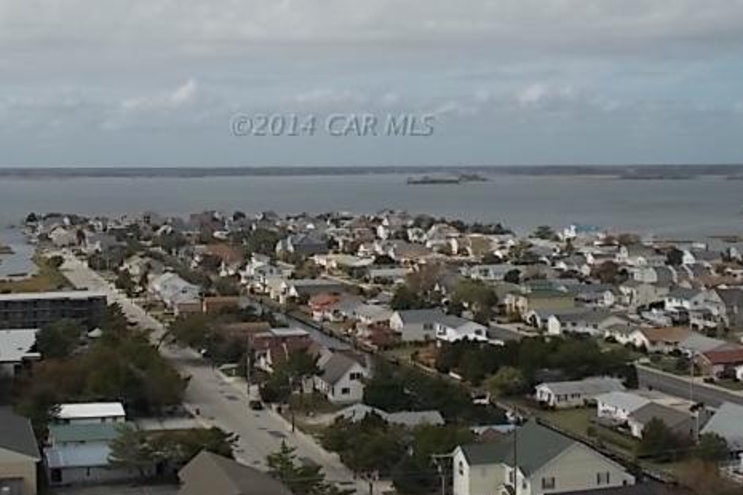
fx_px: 1300
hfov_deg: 31.9
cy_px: 123
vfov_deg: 21.4
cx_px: 331
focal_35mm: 63
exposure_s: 1/200
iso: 80
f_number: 10.6
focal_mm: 7.9
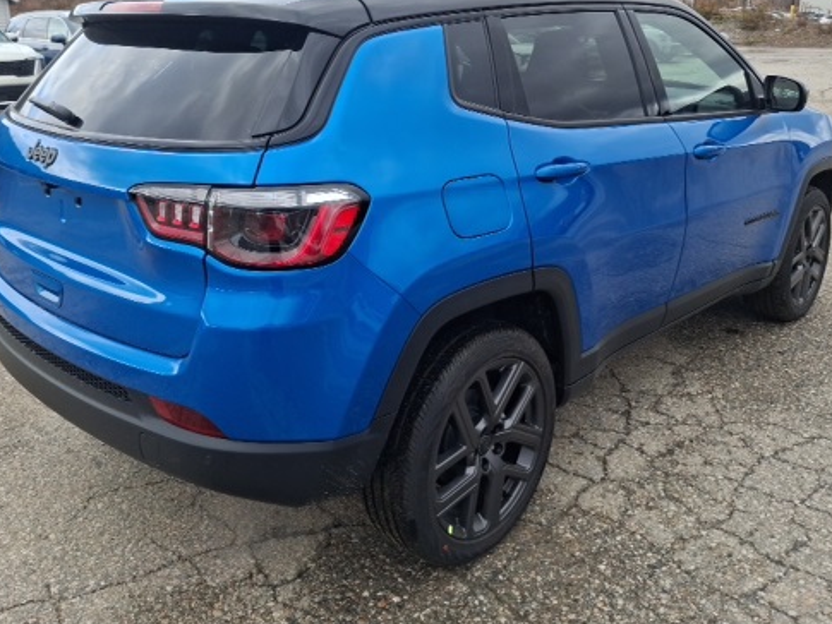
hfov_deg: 55.3
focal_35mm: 33
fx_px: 793
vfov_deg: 42.8
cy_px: 252
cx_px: 415
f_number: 1.8
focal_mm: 4.69
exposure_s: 1/580
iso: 30
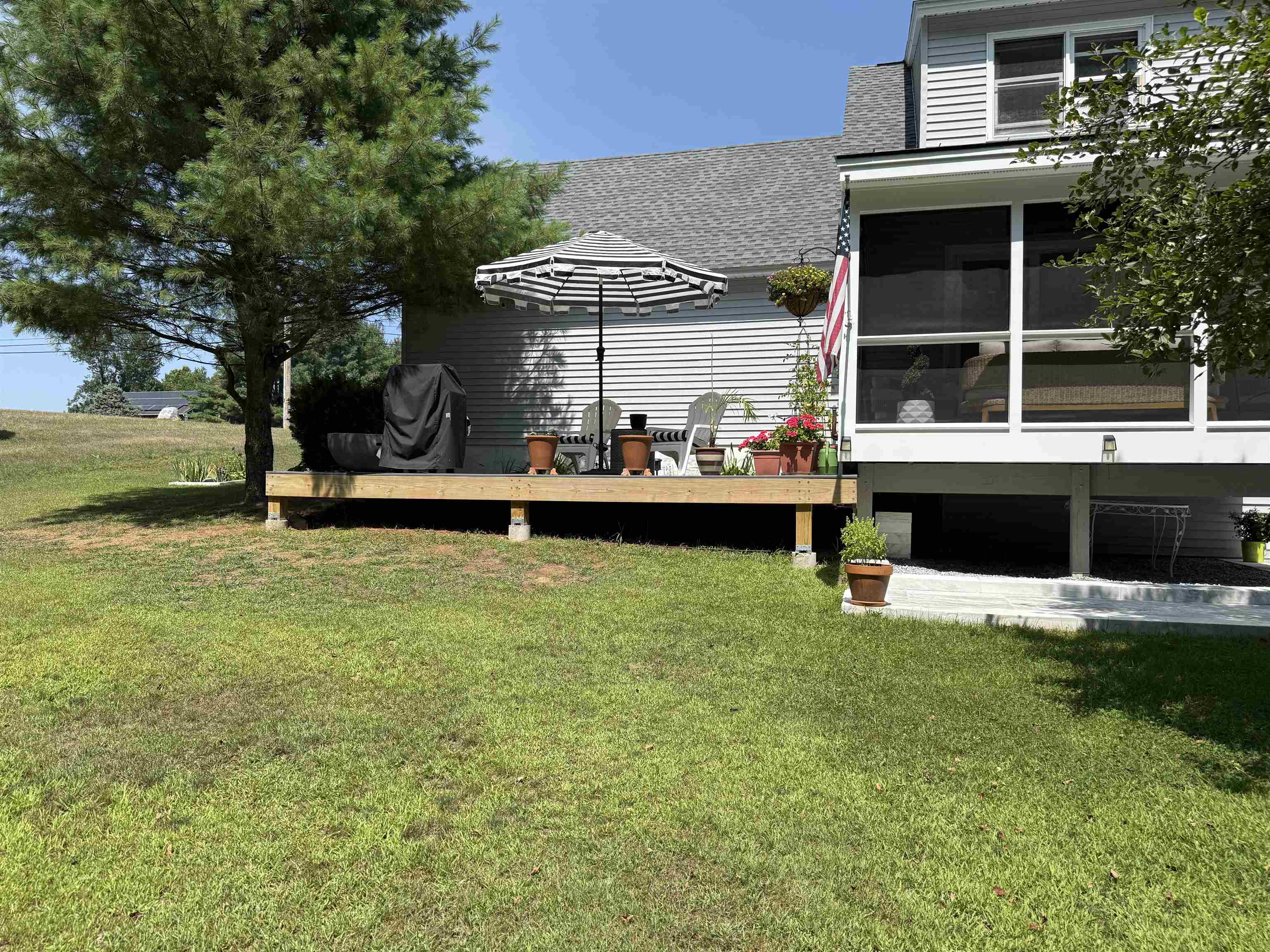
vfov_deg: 56.8
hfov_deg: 71.6
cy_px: 476
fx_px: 881
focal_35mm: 24
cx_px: 635
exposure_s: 1/3759
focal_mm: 6.76
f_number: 1.78
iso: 80
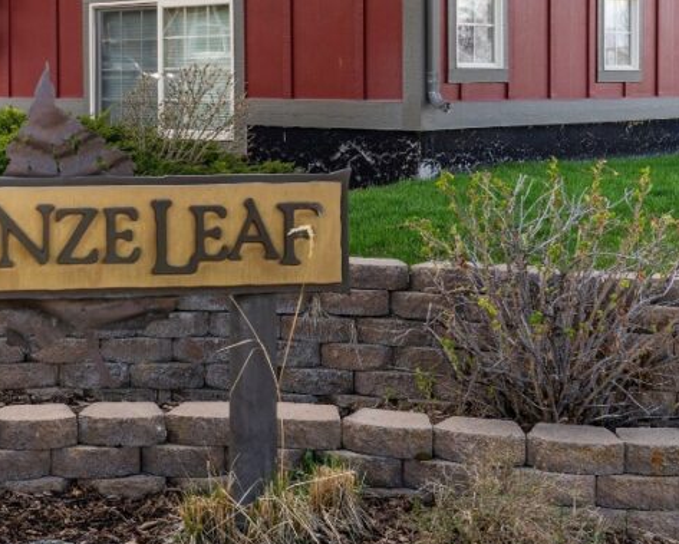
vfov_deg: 23.2
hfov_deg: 28.7
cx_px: 179
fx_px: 1307
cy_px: 111
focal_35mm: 65
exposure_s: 1/80
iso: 100
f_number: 5.6
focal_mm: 32
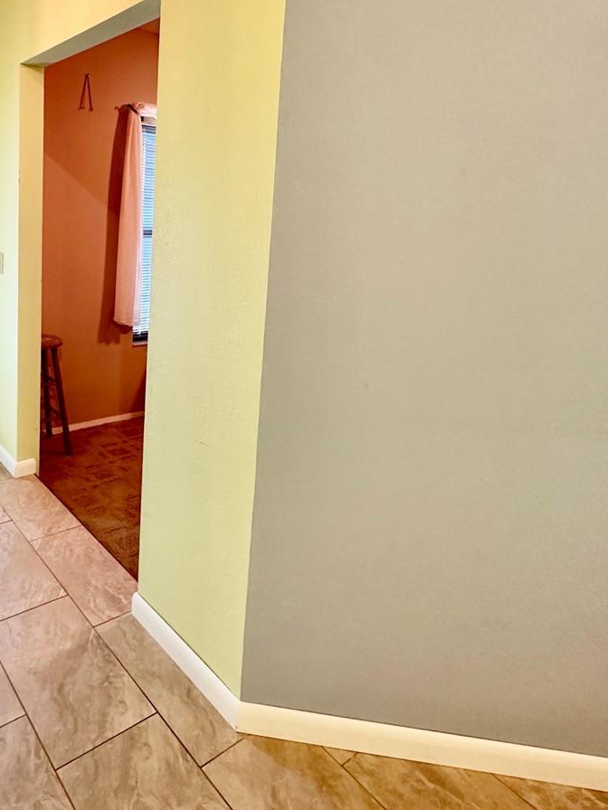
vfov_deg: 67.9
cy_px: 287
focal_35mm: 25
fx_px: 585
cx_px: 208
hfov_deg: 53.9
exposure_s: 1/60
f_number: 2.2
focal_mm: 2.22
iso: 250
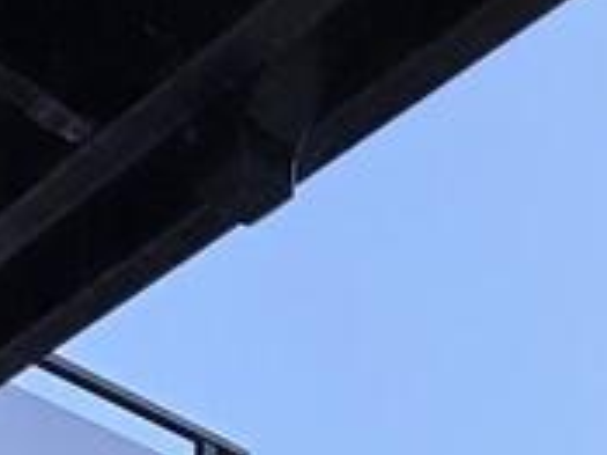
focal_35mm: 82
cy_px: 1261
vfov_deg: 12.0
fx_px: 1437
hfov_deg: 19.2
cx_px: 1037
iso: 50
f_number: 2.2
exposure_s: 1/4425
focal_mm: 2.22
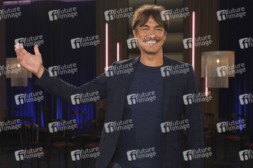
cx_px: 126
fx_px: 295
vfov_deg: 31.8
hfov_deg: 46.4
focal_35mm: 42
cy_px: 84
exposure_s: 1/200
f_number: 5
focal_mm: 42
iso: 1600
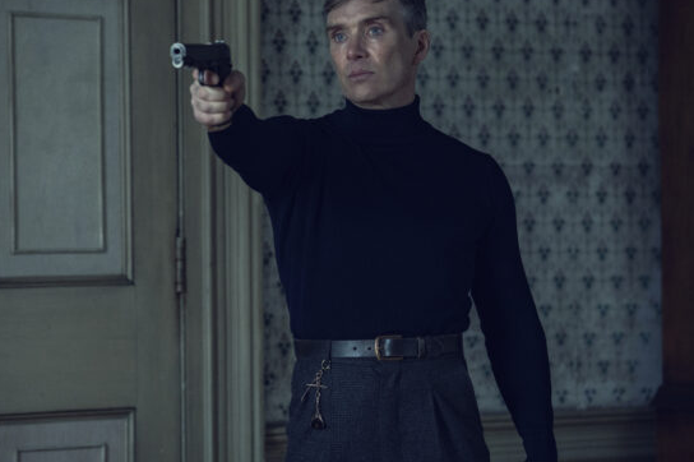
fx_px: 2928
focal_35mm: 152
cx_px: 269
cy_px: 226
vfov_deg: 9.0
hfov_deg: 13.5
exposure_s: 1/200
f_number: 2.8
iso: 2000
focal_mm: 108
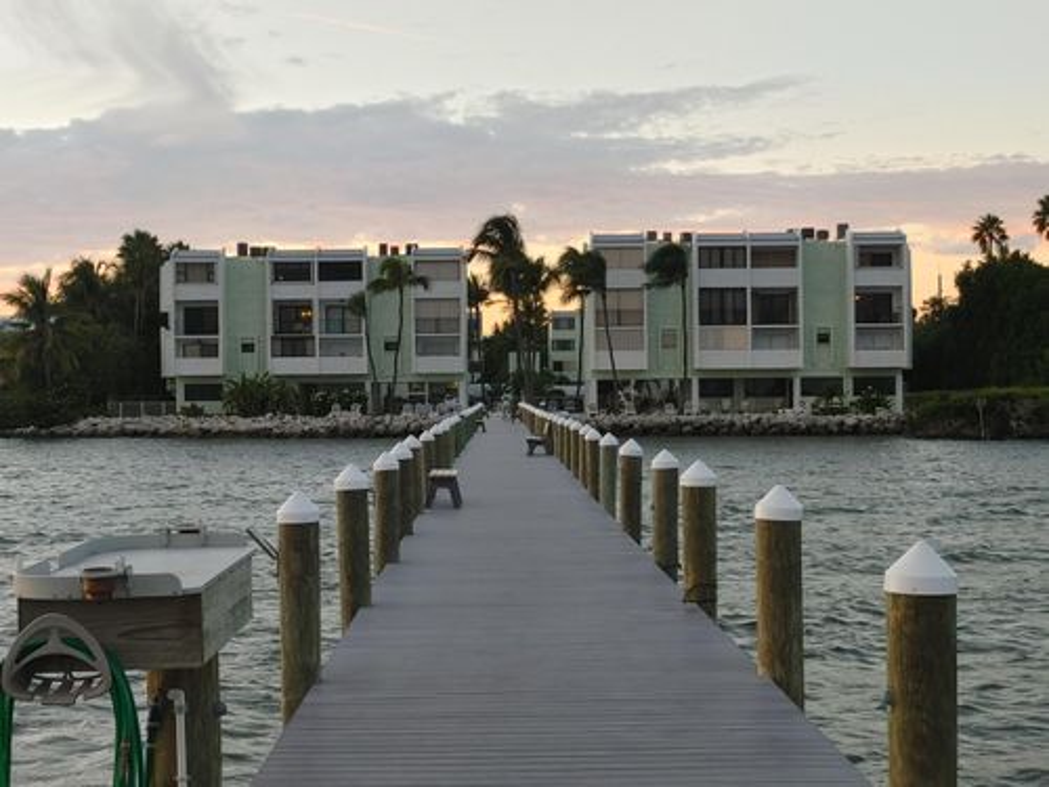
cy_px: 394
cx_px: 524
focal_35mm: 62
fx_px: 1879
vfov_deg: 23.7
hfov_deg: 31.2
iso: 100
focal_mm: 5.58
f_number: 1.8
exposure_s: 1/60
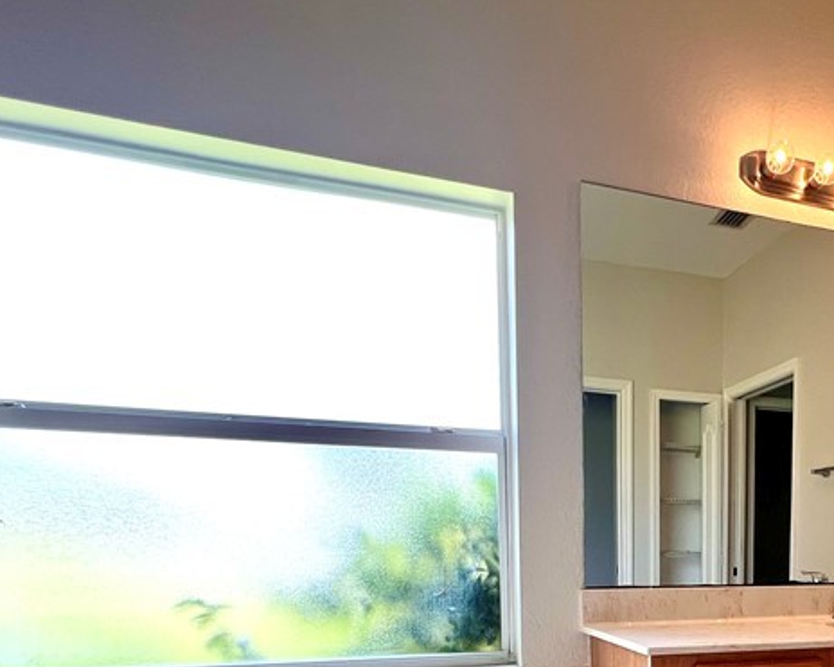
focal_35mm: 28
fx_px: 691
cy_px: 645
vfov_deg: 44.8
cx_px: 678
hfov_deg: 57.2
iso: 80
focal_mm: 1.57
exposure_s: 1/120
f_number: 1.8
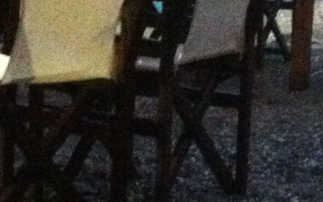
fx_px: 1426
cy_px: 378
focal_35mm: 162
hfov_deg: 12.8
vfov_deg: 7.8
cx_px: 277
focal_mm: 3.85
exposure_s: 1/15
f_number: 2.8
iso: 1000
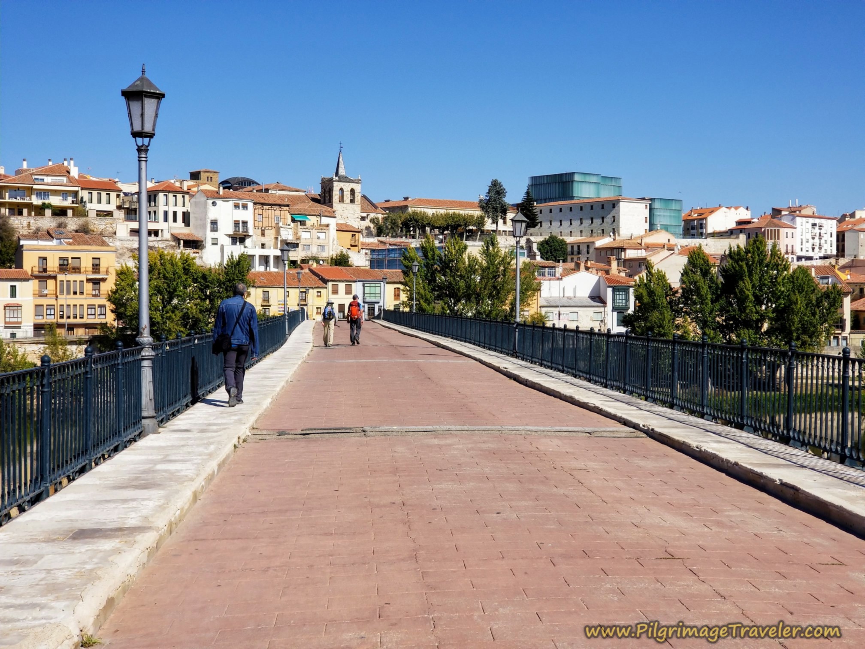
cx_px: 432
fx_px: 1299
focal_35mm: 52
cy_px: 324
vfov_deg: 28.0
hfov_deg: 36.8
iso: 25
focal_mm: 6
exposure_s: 1/1217
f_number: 2.4
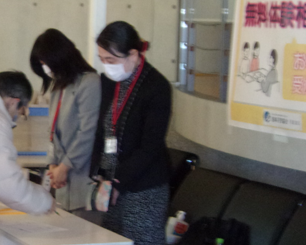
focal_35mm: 134
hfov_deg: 14.2
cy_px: 107
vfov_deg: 11.5
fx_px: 1214
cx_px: 40
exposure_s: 1/23
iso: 400
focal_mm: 9.4
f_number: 4.2
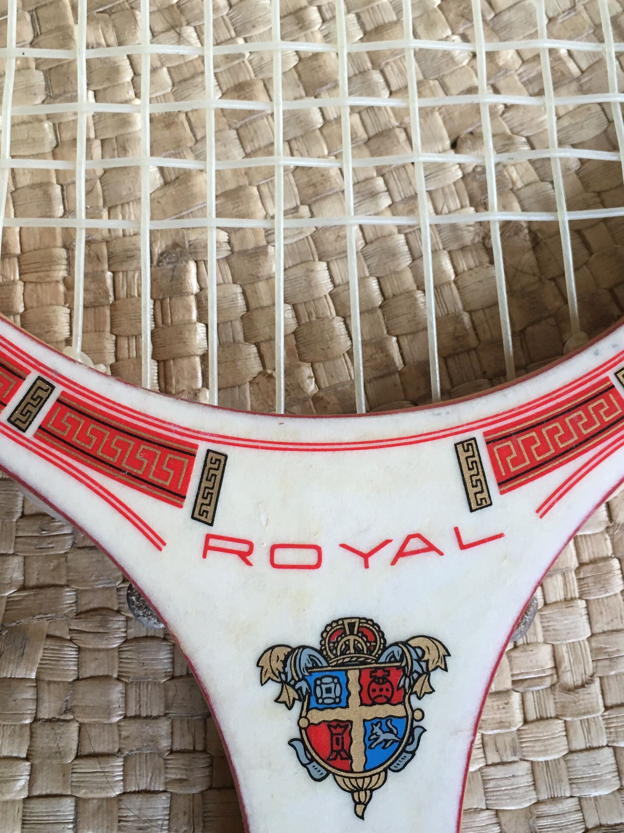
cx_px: 334
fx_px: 1034
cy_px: 384
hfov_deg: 33.6
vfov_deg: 43.8
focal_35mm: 43
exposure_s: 1/33
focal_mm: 4.15
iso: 125
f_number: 2.2
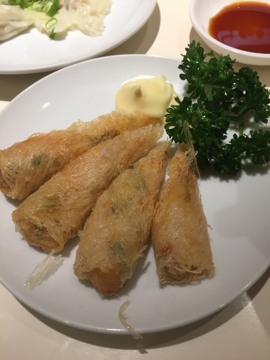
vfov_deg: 61.7
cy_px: 180
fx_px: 302
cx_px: 135
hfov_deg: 48.2
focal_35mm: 29
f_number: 2.2
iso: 32
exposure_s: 1/33
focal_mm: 4.15
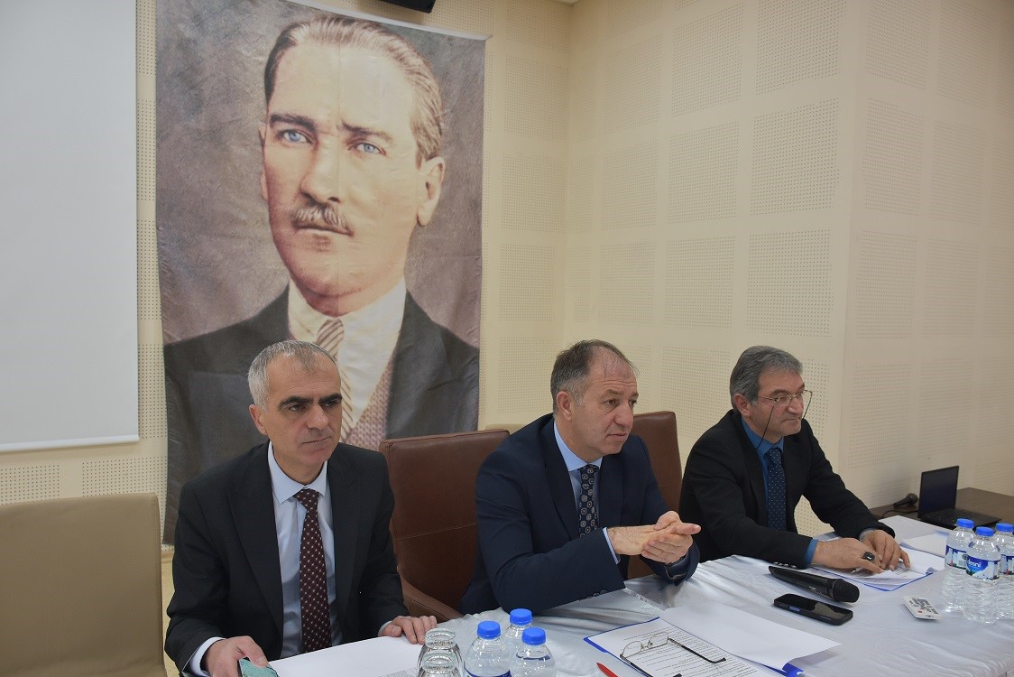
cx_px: 507
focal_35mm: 27
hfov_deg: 67.4
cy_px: 338
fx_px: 761
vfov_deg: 48.0
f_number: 5
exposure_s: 1/100
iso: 800
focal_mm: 18
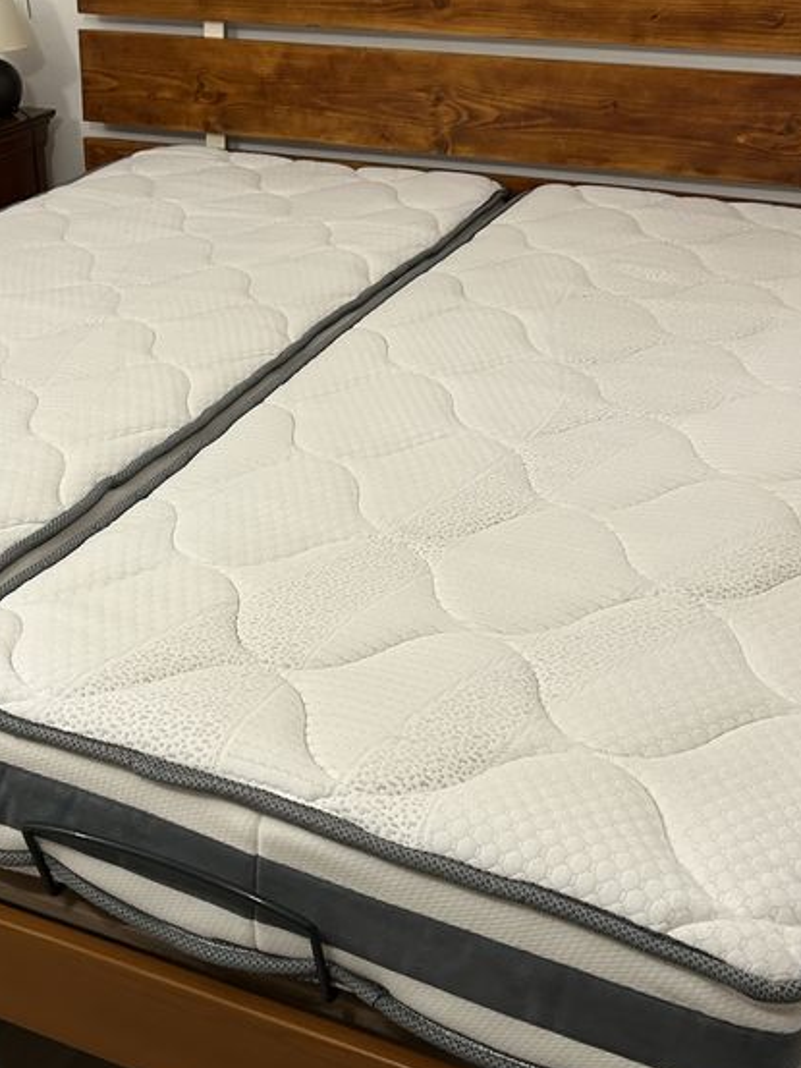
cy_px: 603
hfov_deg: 30.6
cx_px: 241
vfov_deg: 40.4
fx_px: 1450
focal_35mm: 47
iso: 250
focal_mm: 5.7
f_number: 1.5
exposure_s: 1/50
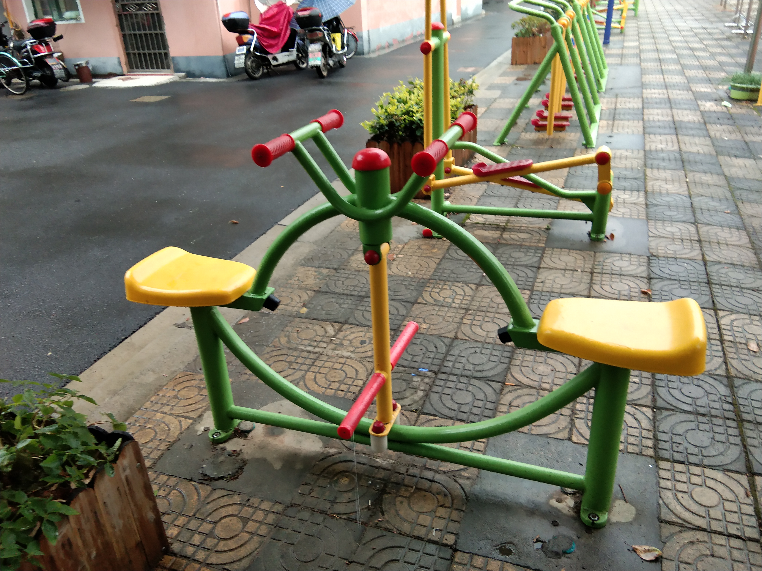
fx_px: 682
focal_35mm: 31
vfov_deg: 45.4
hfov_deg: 58.4
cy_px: 286
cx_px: 381
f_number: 2.2
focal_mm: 3.69
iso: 160
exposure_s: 1/50
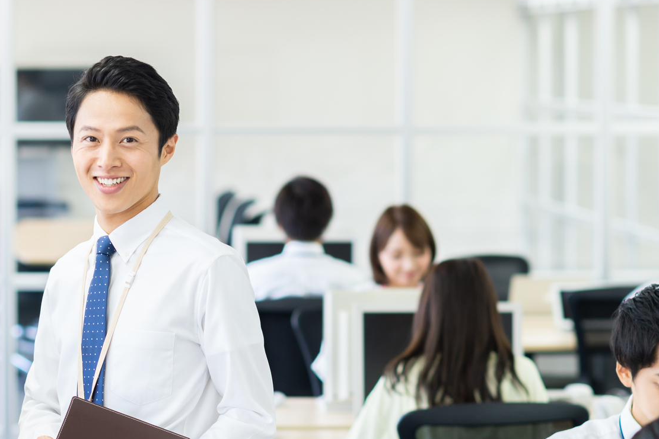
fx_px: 2801
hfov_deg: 13.4
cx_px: 220
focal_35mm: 153
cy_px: 330
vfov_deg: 9.0
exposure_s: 1/160
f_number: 3.2
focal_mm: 85
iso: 500
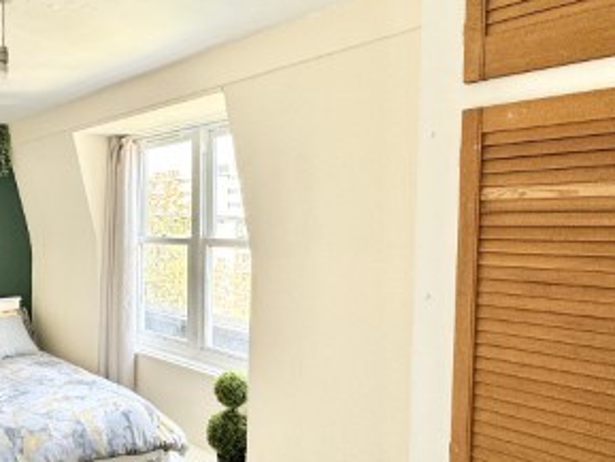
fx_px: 551
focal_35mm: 31
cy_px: 258
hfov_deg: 54.7
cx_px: 132
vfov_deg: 45.4
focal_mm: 2.22
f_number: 2.2
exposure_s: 1/99
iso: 80
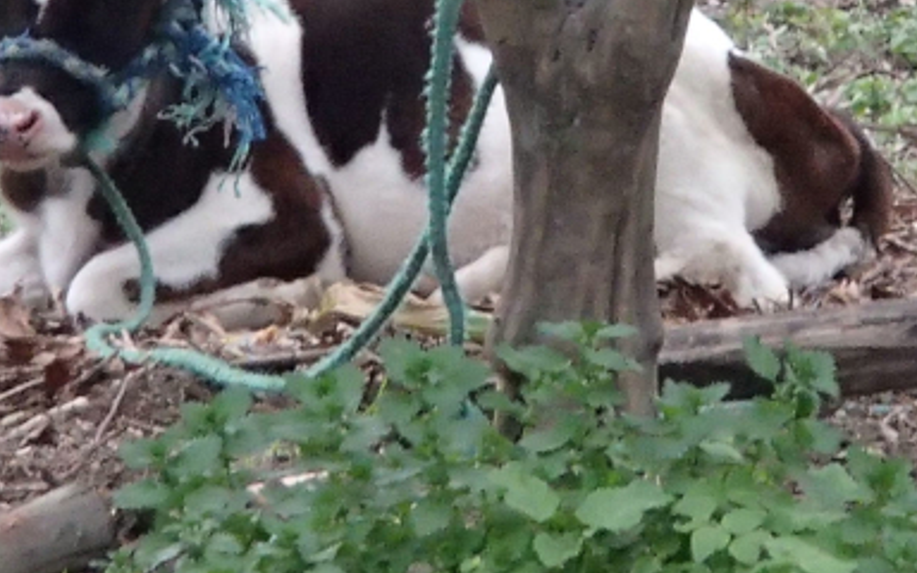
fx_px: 6498
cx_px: 435
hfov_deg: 8.1
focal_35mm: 260
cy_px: 104
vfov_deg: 5.0
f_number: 5.9
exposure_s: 1/60
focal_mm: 25
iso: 800
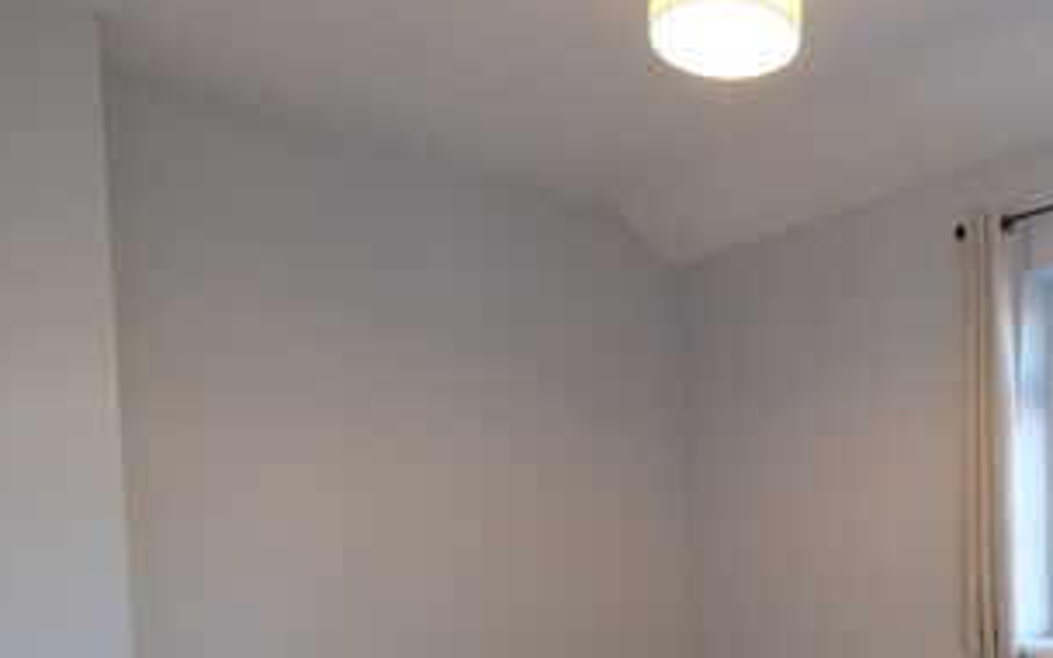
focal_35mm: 29
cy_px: 547
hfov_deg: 61.8
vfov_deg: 40.9
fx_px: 832
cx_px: 759
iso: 500
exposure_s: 1/60
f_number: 4
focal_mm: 10
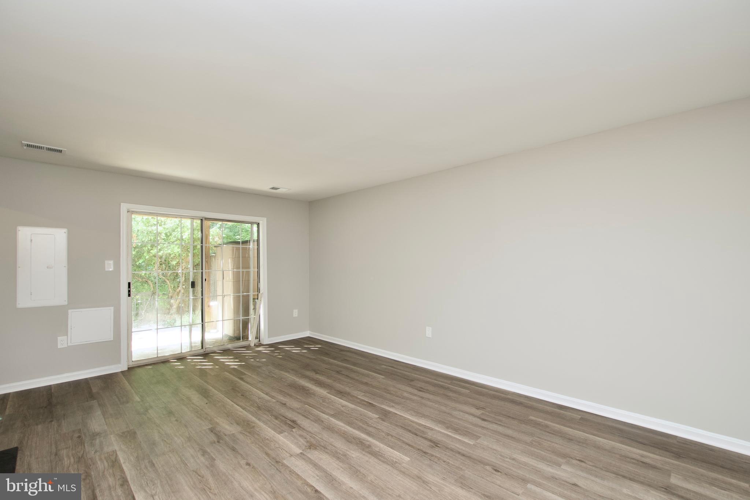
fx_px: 312
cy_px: 250
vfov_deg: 77.3
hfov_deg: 100.4
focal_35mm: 15
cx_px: 375
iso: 320
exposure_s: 1/13
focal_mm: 10
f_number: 7.1
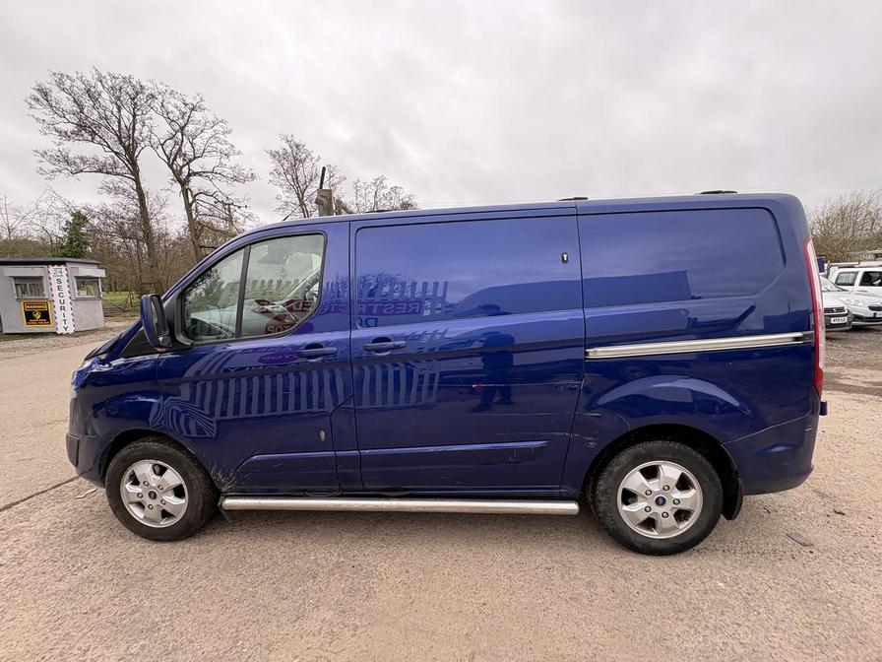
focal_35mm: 14
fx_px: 357
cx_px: 441
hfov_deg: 102.1
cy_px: 331
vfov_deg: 85.7
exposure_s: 1/192
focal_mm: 2.22
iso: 64
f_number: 2.2
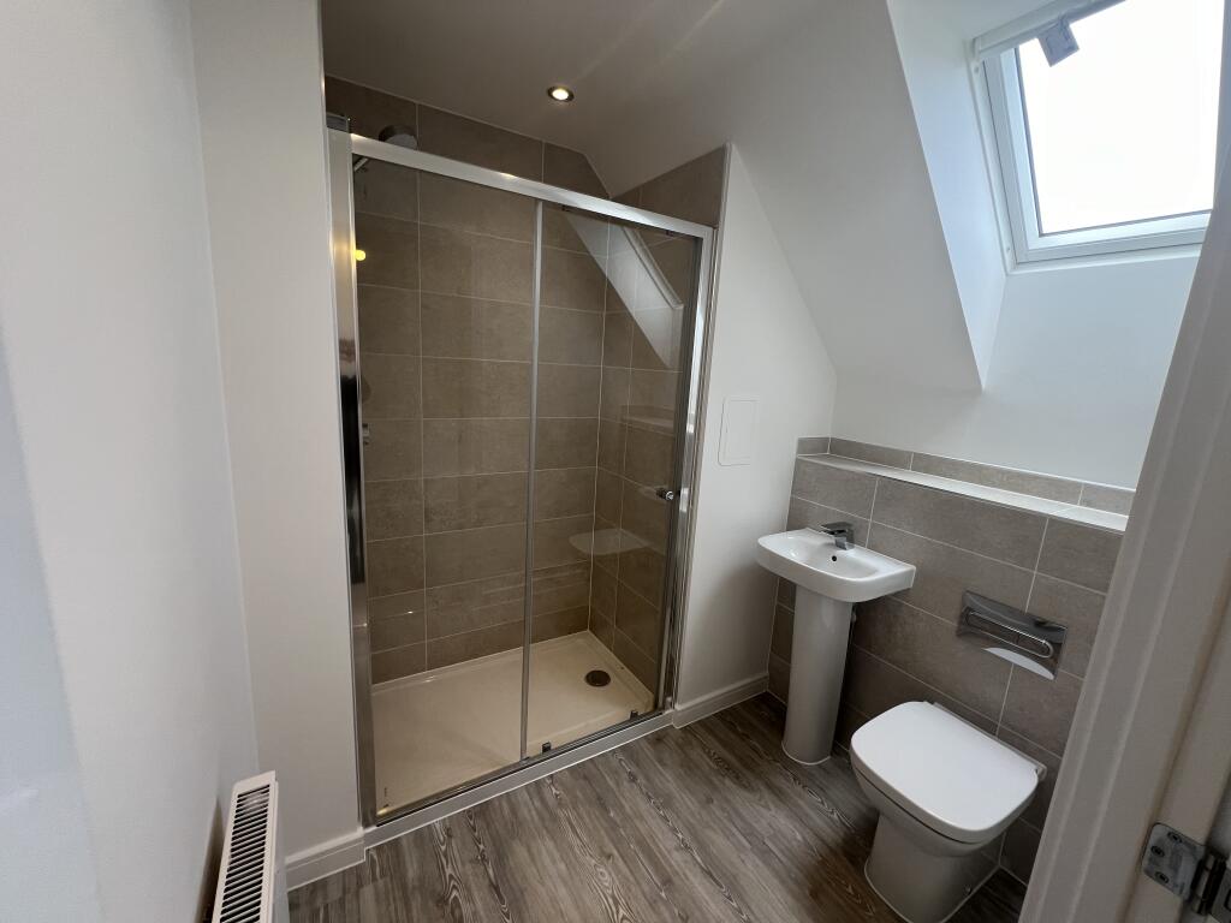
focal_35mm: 13
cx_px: 616
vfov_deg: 89.9
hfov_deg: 106.2
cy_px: 462
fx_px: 462
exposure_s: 1/99
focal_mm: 1.57
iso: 50
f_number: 1.8
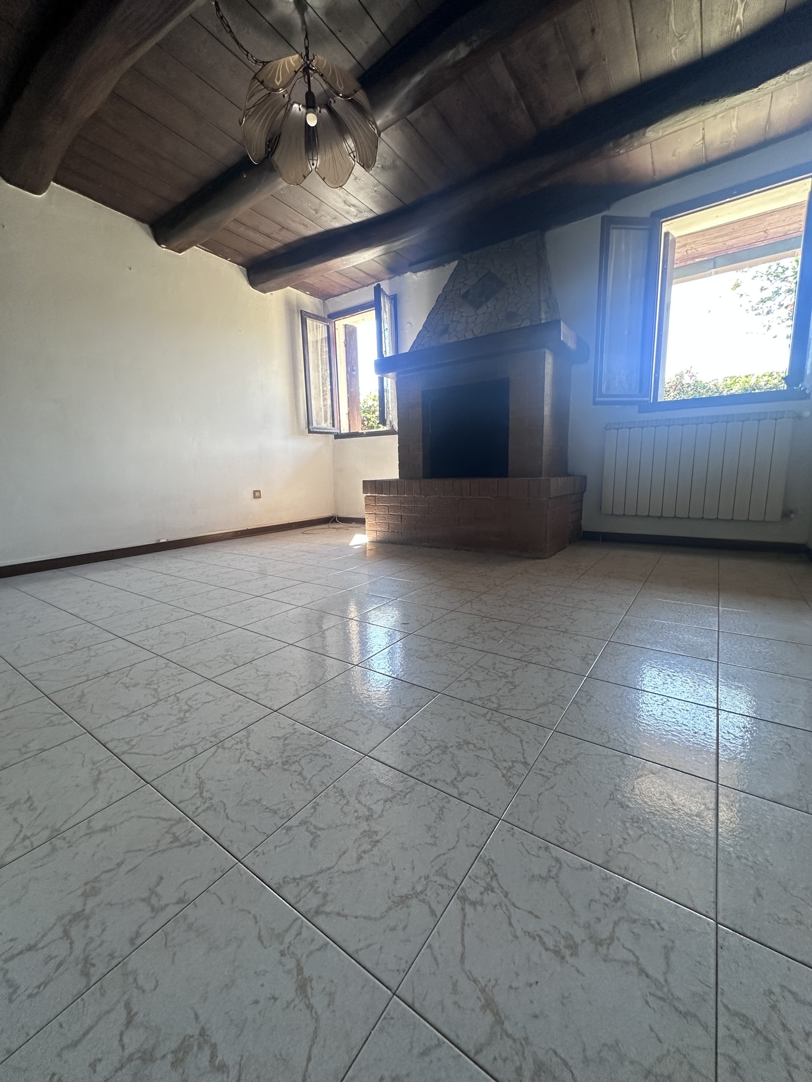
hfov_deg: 85.7
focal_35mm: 14
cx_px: 406
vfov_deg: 102.1
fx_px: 438
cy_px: 541
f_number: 2.2
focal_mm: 2.22
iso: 160
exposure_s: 1/99
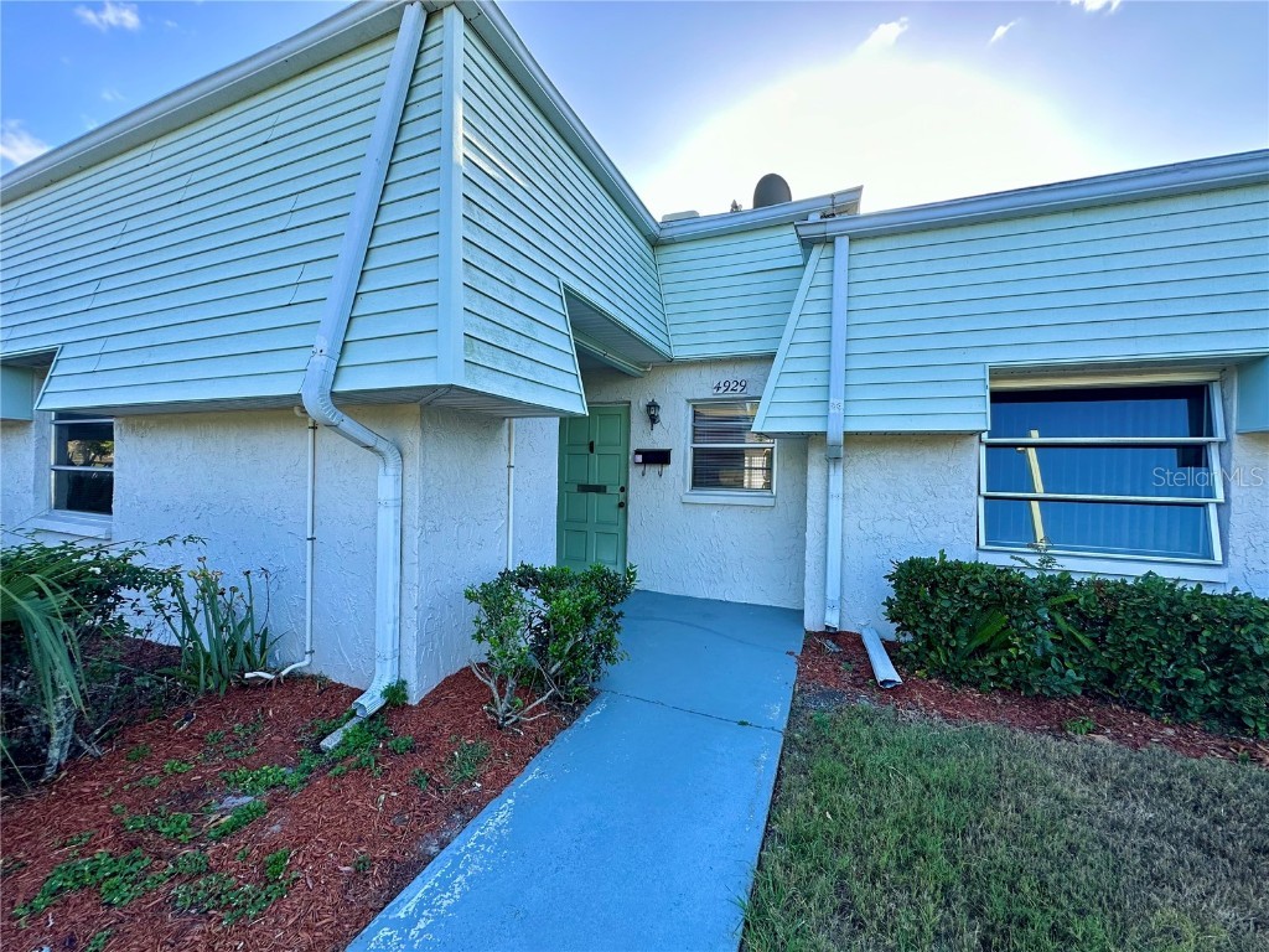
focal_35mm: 14
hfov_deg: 102.1
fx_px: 513
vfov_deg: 85.7
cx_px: 634
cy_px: 476
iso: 40
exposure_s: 1/387
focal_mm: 2.22
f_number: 2.2
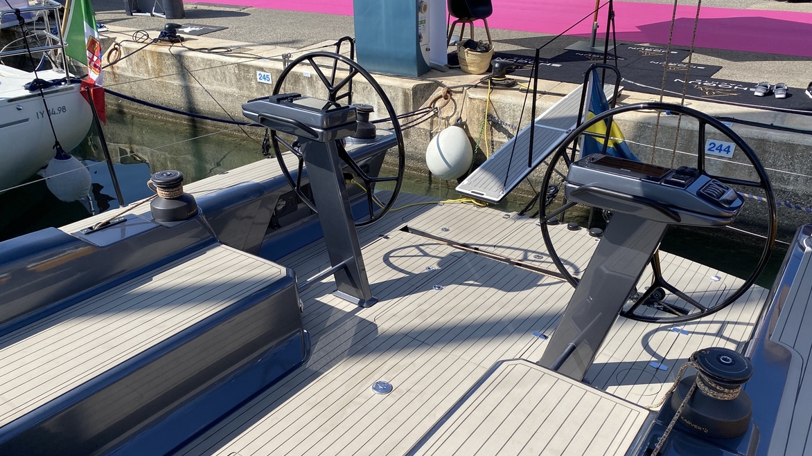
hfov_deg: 66.1
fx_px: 624
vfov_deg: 39.7
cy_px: 300
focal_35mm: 29
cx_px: 412
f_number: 1.8
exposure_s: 1/2268
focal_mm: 4.25
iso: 32
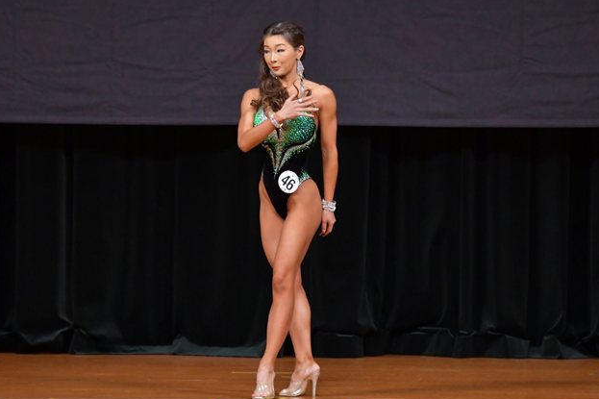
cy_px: 199
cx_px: 300
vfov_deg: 4.1
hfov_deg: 6.1
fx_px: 5589
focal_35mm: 336
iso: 4000
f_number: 5.6
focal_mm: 180
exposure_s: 1/400
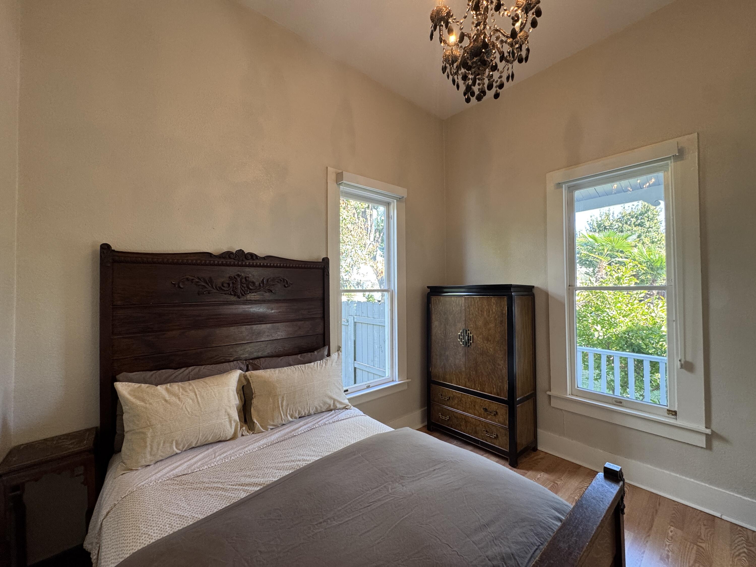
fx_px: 306
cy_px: 284
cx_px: 378
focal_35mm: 14
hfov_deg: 102.1
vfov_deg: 85.7
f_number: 2.2
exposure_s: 1/120
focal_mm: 2.22
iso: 200
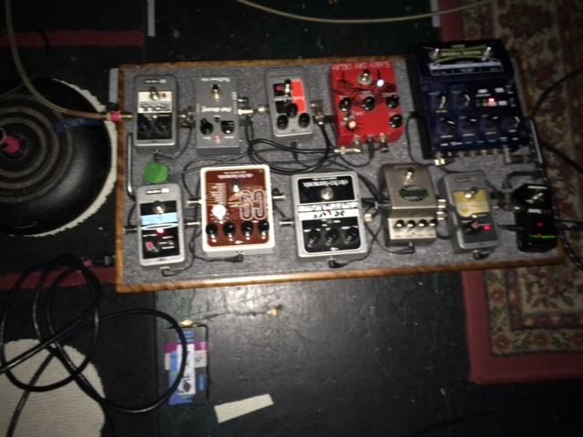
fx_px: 488
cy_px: 218
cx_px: 292
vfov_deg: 48.2
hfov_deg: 61.7
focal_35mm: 29
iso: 160
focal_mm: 4.15
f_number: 2.2
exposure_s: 1/16
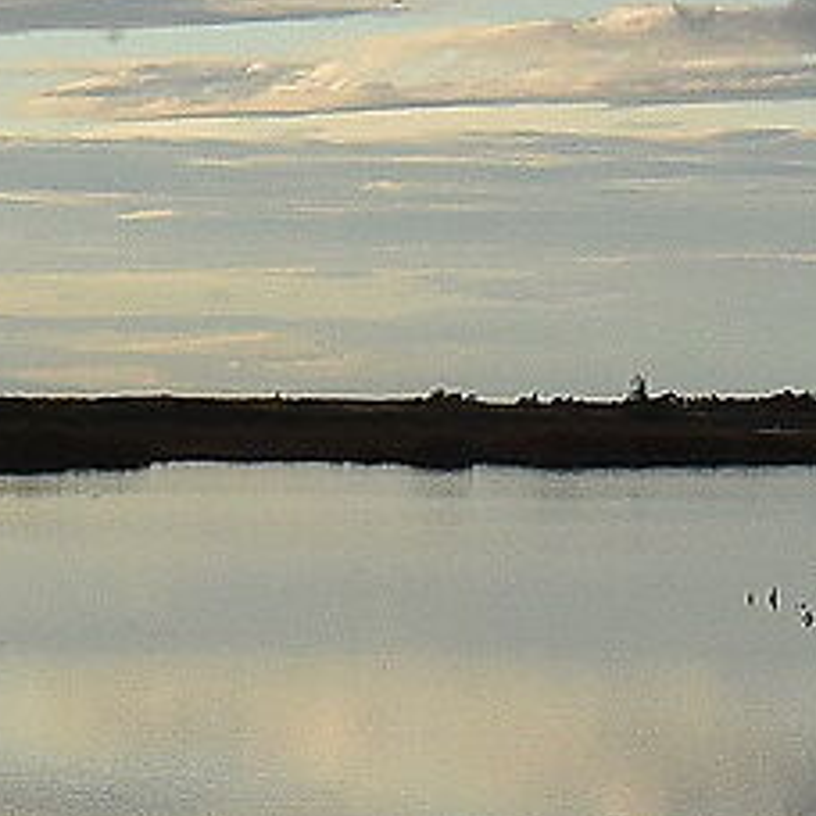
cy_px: 329
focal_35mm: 268
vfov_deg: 6.5
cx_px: 344
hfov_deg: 6.5
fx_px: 7147
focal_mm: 30
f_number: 11
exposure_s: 1/800
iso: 800
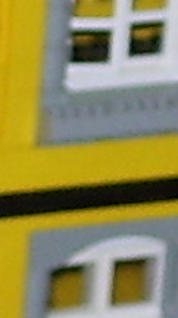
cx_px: -103
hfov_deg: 1.9
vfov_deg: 3.3
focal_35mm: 651
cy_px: 65
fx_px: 5480
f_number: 3.4
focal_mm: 9.4
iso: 80
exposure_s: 1/60
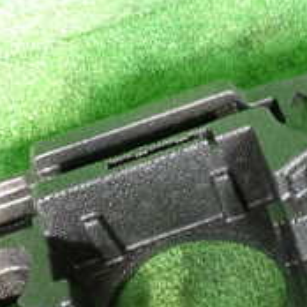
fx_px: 763
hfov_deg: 21.5
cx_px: 342
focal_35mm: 76
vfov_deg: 22.2
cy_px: 284
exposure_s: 1/30
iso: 320
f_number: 2
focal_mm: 4.5
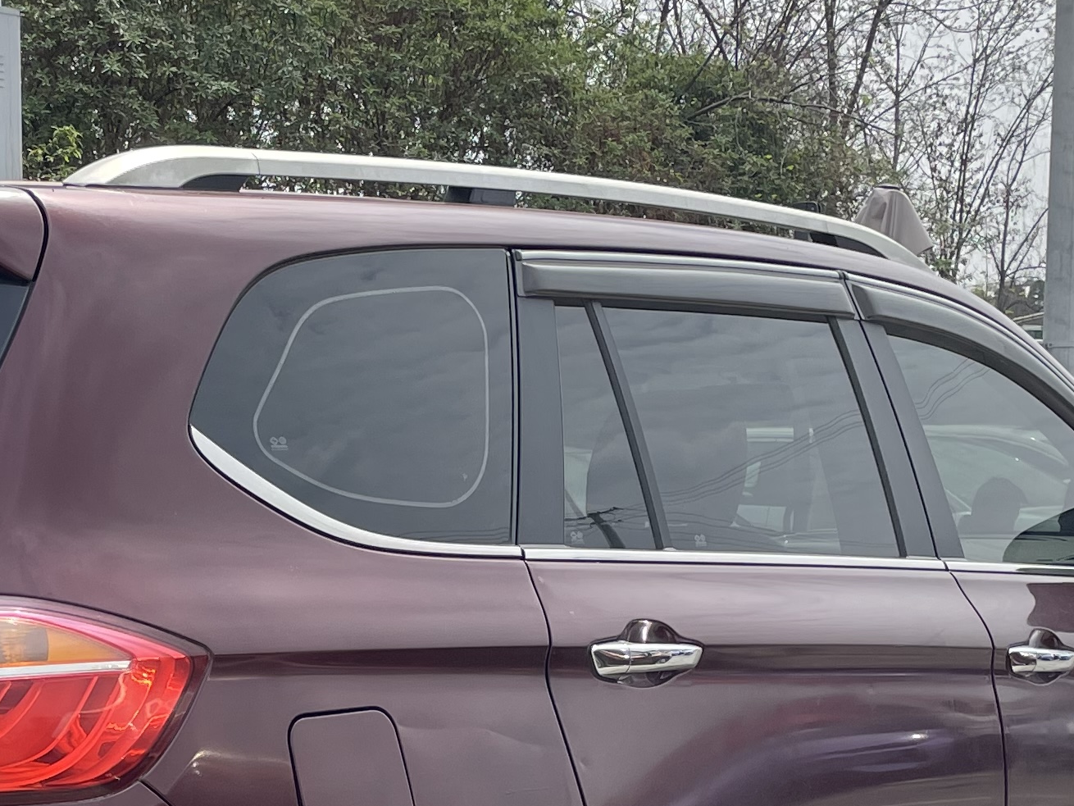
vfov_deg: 18.0
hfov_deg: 24.1
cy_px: 786
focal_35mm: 80
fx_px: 2483
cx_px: 249
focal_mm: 4.2
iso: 32
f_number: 1.6
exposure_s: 1/2959
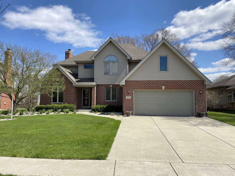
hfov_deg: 67.3
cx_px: 118
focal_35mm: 26
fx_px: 177
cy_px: 88
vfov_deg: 53.1
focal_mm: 4.25
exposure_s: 1/3135
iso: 32
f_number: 1.8
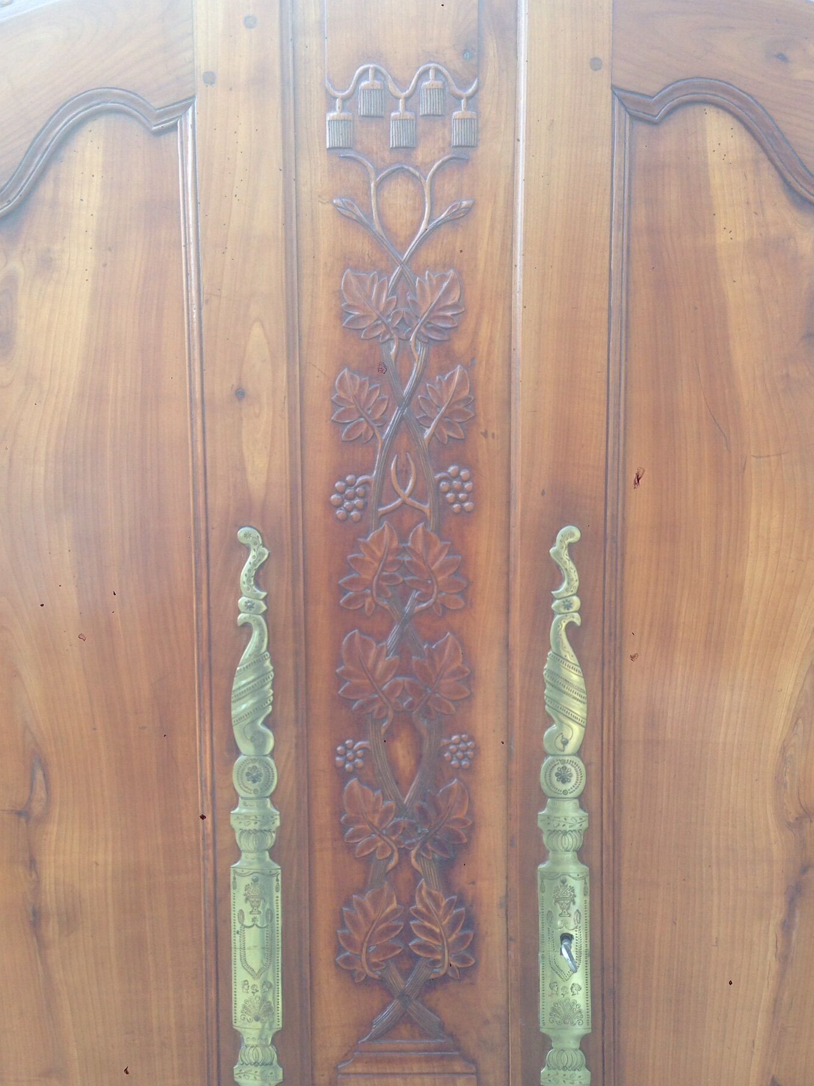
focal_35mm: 37
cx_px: 400
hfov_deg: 38.7
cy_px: 550
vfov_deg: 50.1
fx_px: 1160
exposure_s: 1/120
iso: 64
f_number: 2.4
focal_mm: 4.12
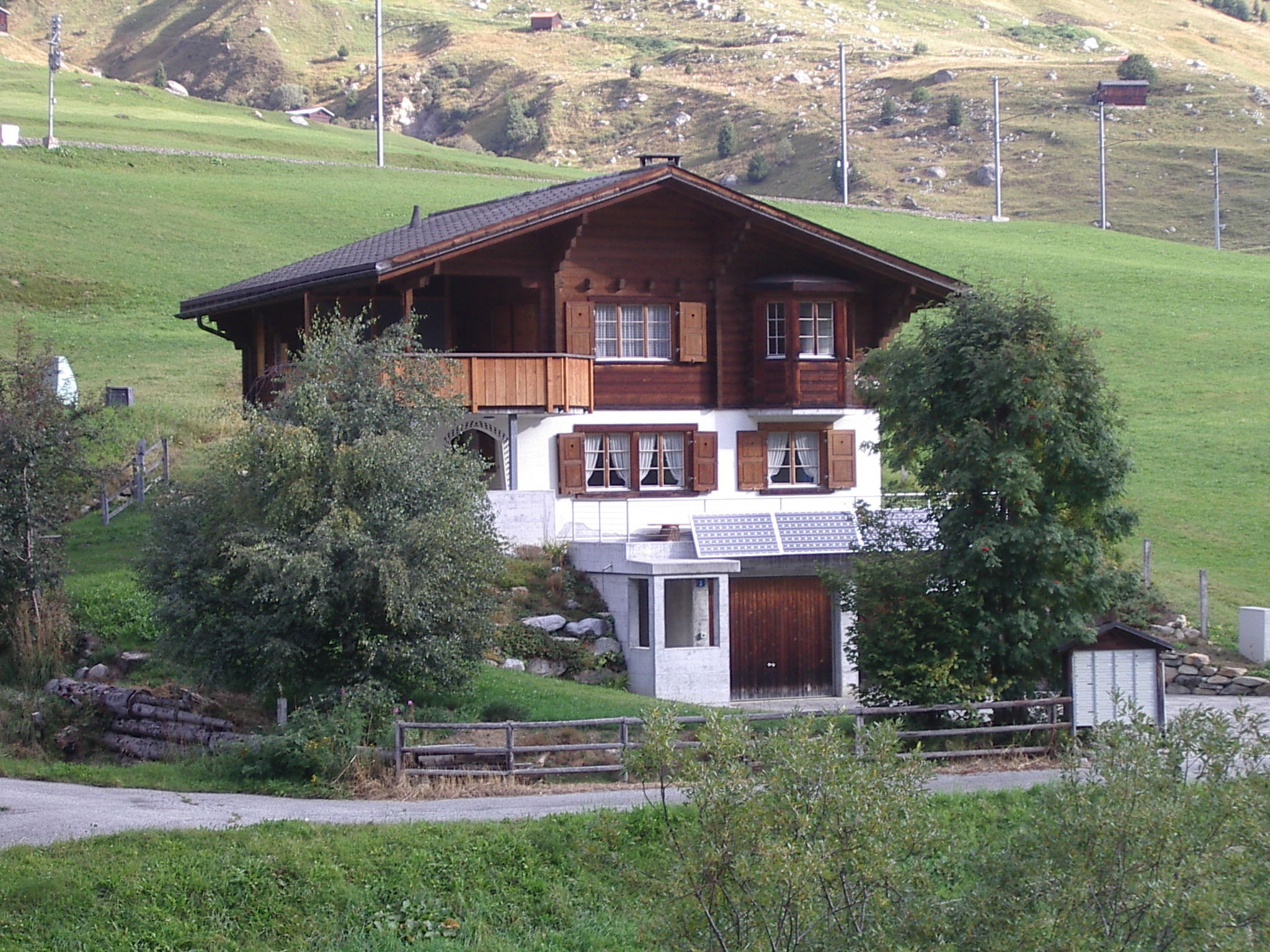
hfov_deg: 22.3
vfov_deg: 16.8
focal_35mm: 88
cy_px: 476
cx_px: 635
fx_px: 3229
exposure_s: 1/100
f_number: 4.2
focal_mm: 13.3
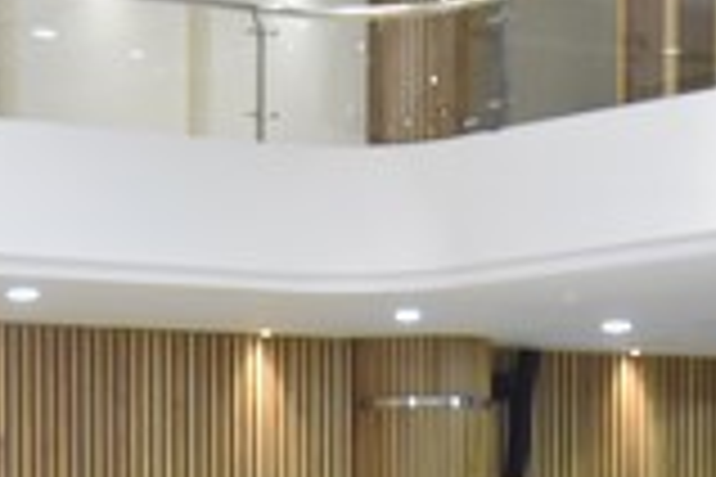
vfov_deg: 8.2
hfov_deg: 12.2
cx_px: -153
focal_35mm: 164
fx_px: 3262
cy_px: 684
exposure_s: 1/125
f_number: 5
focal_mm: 40
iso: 3200
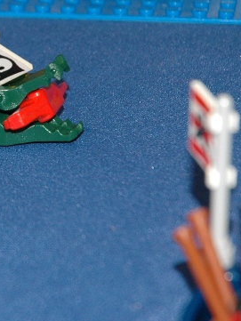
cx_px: -79
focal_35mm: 286
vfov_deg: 6.9
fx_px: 2653
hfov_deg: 5.2
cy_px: 68
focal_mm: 70
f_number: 6.3
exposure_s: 1/15
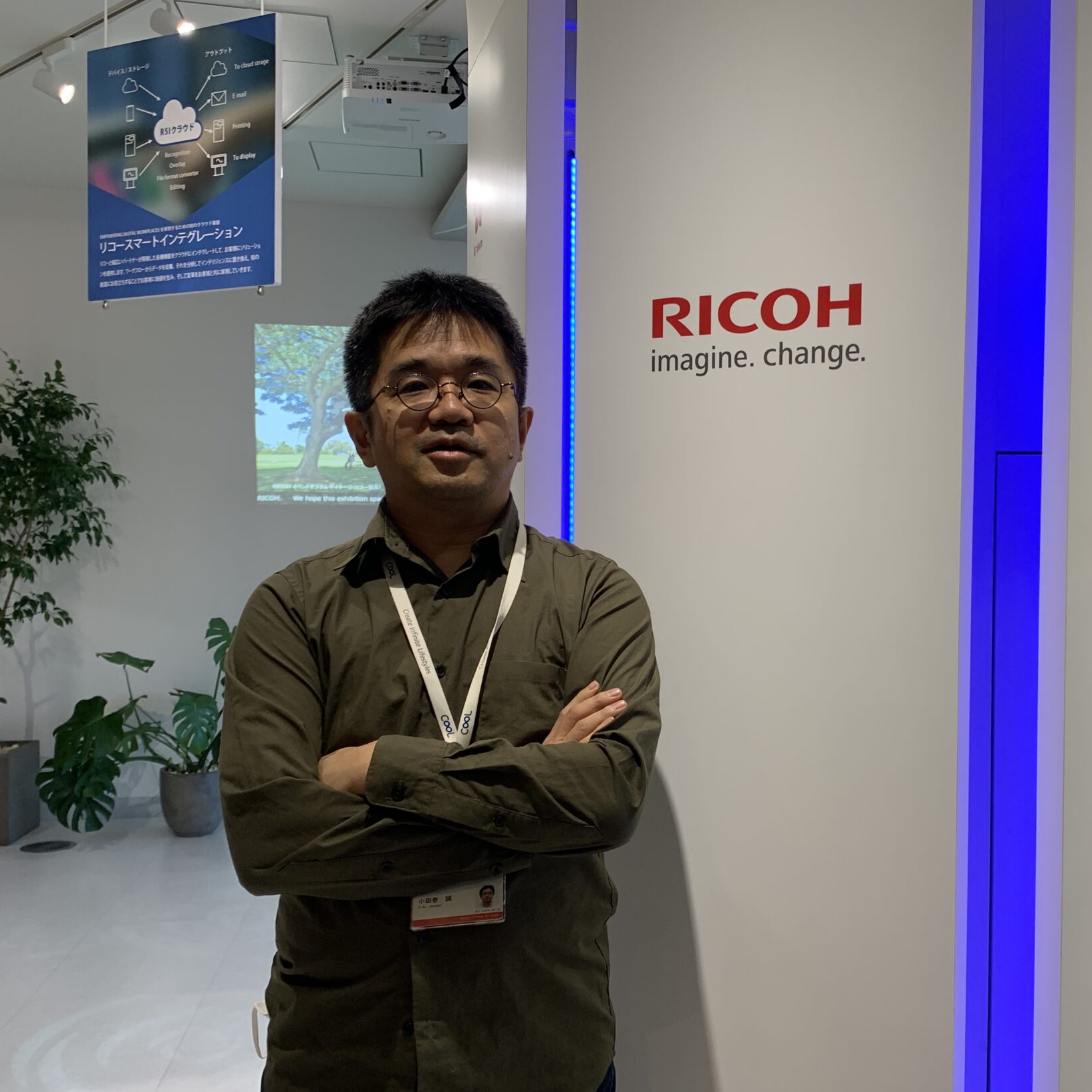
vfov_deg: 46.0
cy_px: 575
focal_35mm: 36
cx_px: 736
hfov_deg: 45.3
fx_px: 1285
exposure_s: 1/92
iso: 80
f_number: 1.8
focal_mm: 4.25
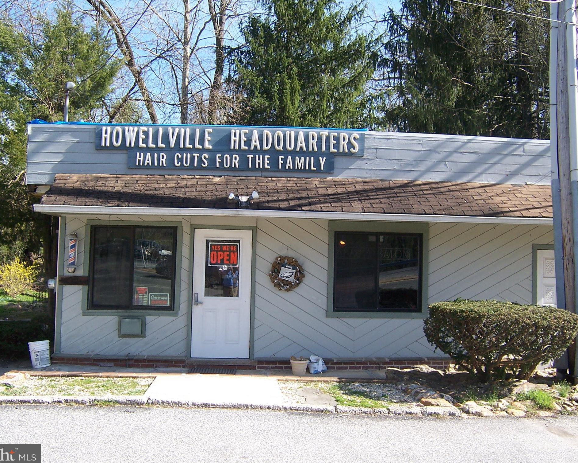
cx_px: 278
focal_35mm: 35
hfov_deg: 51.5
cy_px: 233
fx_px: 599
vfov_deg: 42.2
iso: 80
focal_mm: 5.5
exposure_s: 1/350
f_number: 3.4
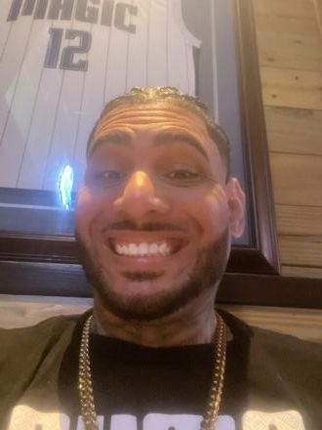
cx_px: 161
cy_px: 215
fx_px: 372
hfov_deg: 46.8
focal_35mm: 30
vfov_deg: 60.0
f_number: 2.2
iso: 1000
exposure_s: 1/15
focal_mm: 2.71
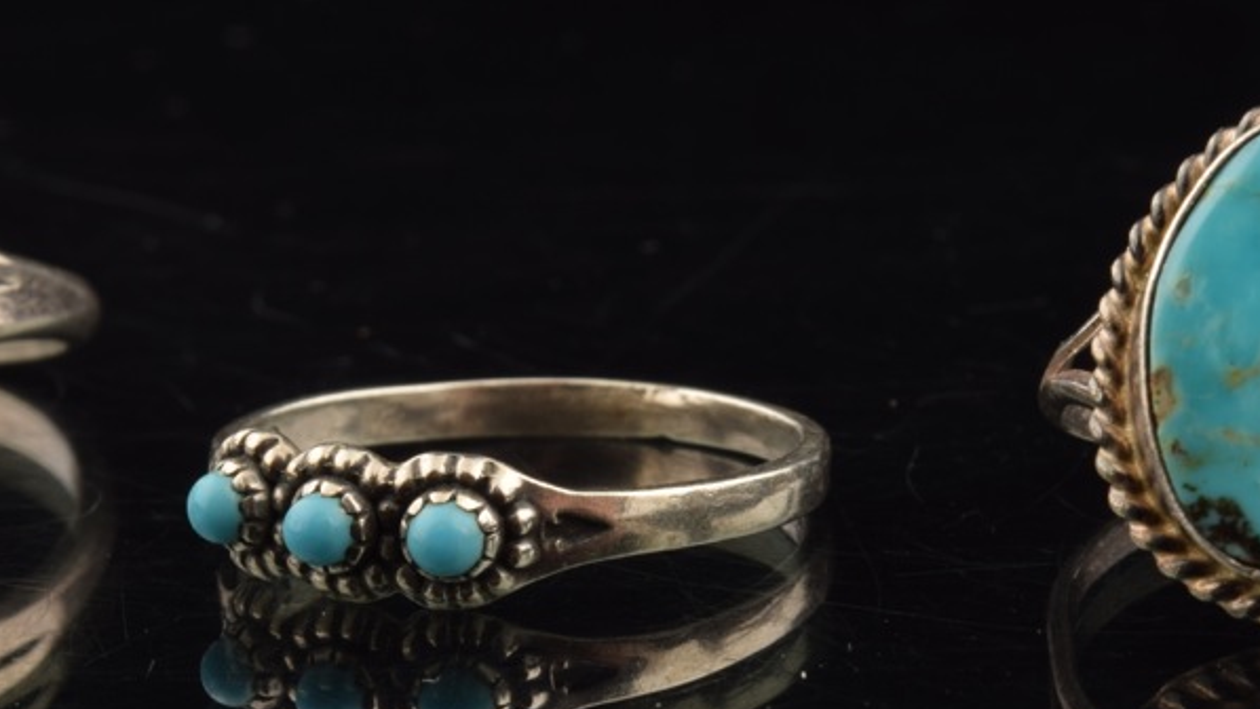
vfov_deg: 7.7
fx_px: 5280
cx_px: 464
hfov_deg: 13.6
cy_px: 529
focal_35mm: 158
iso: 100
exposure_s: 1/125
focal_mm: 60
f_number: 22
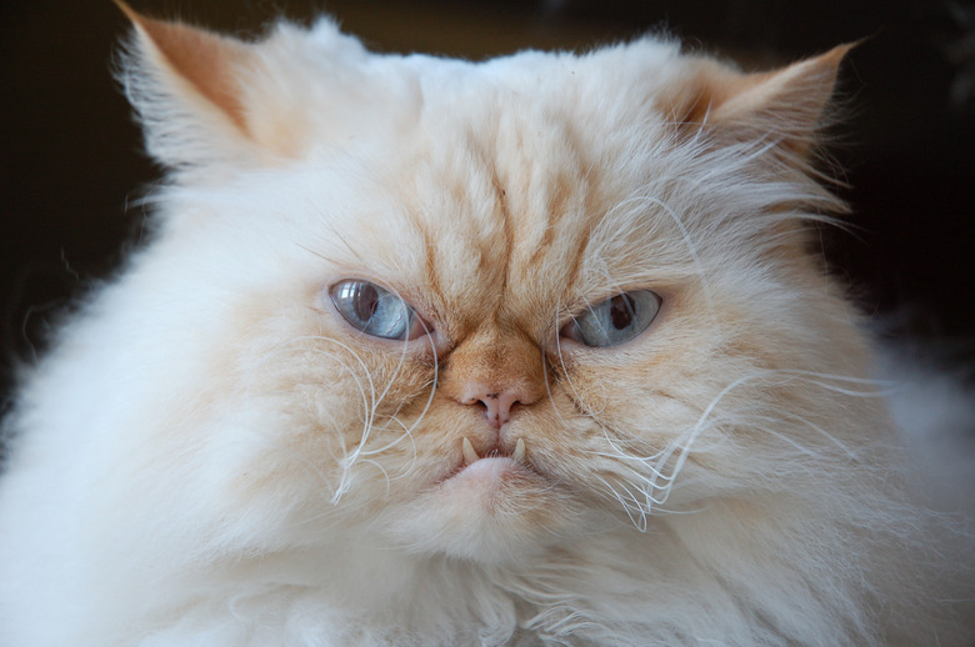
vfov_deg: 13.0
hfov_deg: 19.5
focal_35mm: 105
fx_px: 2840
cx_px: 488
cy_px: 324
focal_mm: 70
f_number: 4.5
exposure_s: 1/20
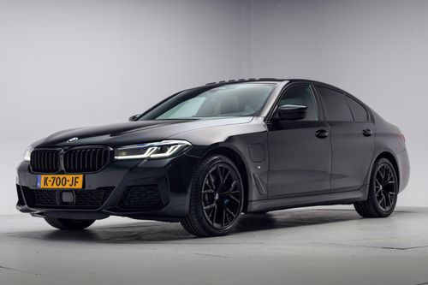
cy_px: 142
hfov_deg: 39.6
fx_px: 594
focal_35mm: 50
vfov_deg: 27.0
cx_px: 214
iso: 100
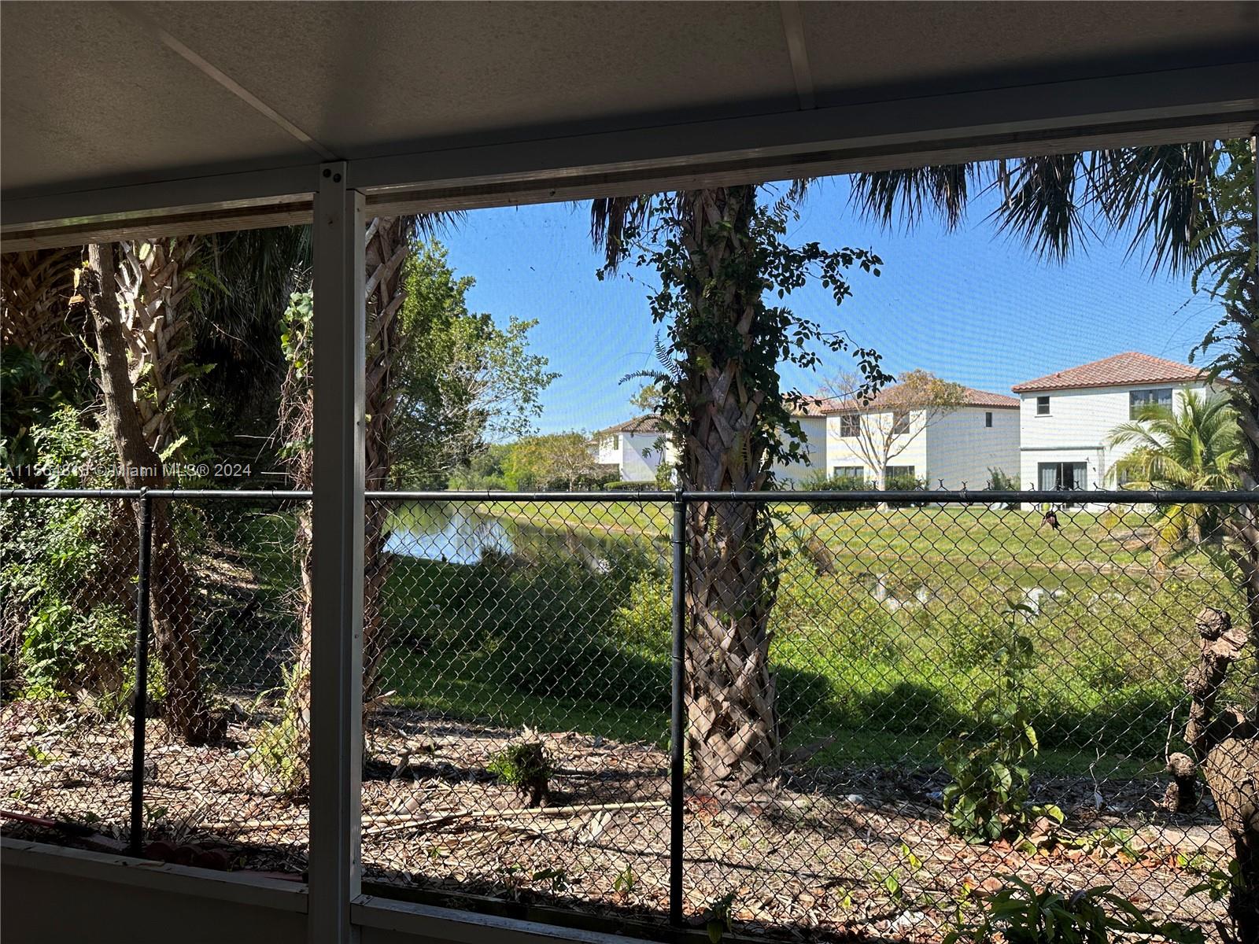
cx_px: 630
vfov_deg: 56.8
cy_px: 472
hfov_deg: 71.6
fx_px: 873
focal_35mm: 24
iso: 80
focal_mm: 6.86
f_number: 1.78
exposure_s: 1/1393
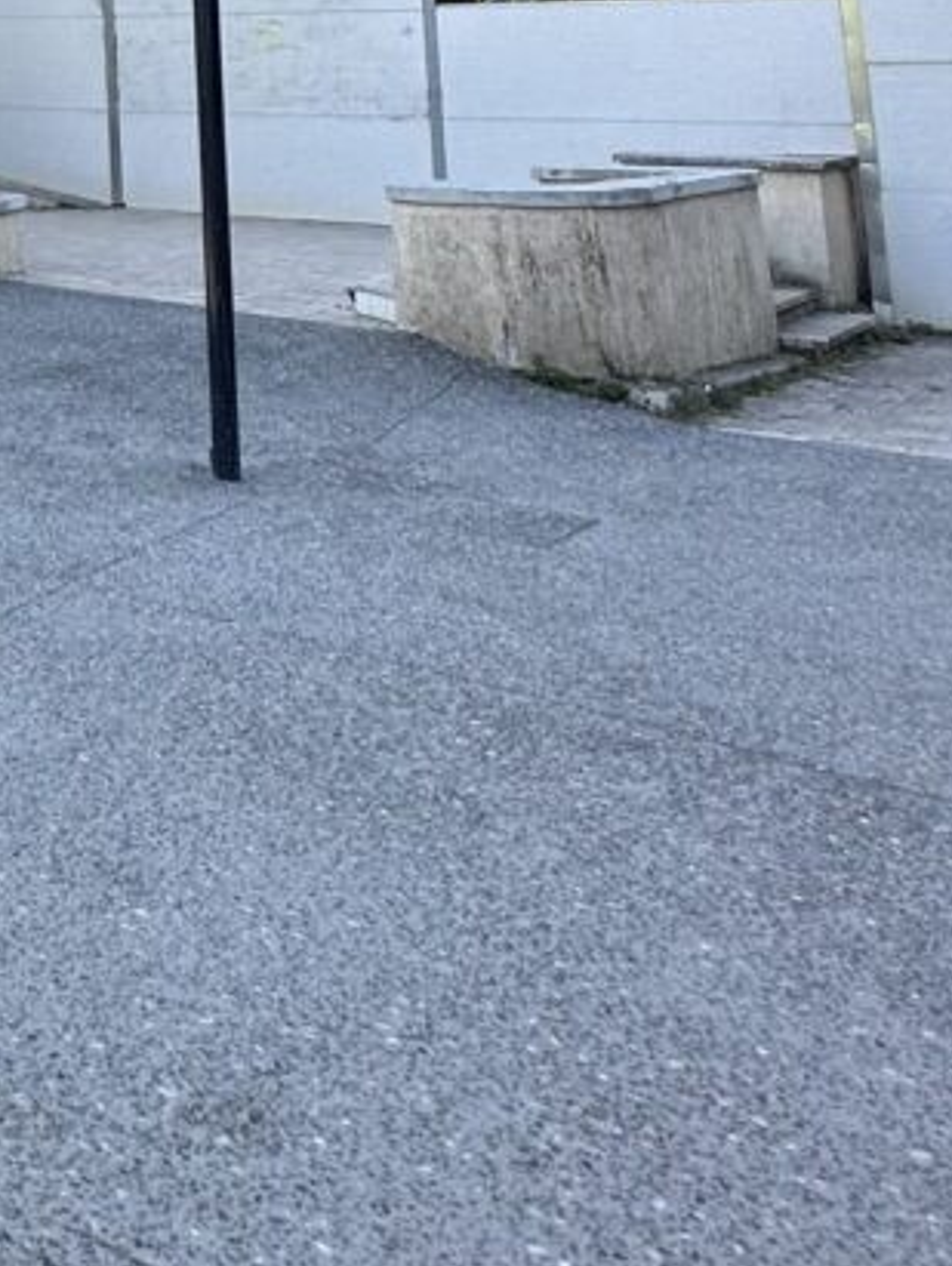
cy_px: -231
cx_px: -370
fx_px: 1794
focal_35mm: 49
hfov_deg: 24.7
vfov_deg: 32.5
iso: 40
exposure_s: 1/302
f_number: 2.2
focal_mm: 2.22
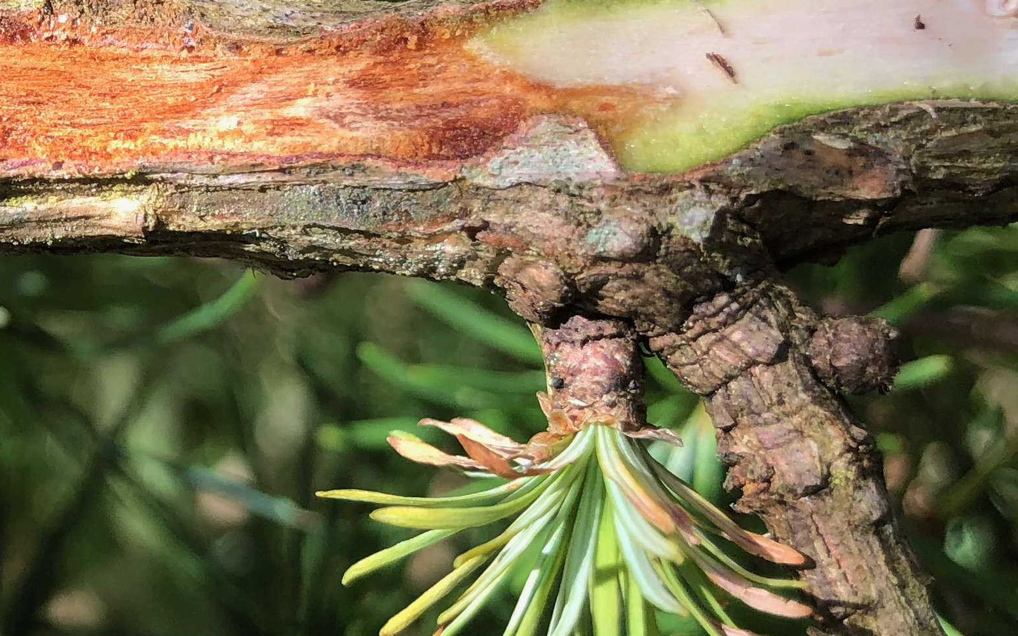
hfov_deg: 25.0
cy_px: 125
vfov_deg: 16.8
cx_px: -82
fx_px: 2136
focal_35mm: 77
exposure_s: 1/329
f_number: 1.8
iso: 20
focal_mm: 3.99
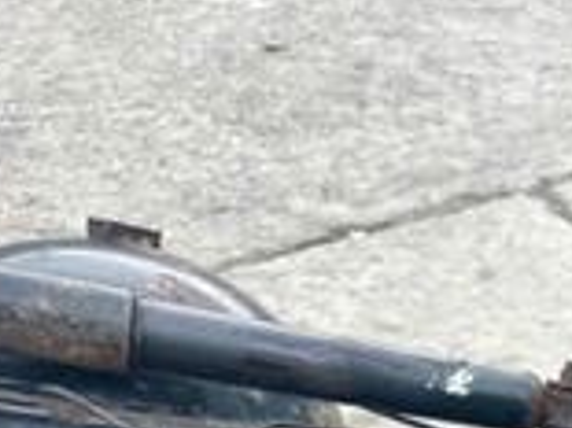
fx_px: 1536
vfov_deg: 14.2
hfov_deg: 17.1
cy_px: 753
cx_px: 1048
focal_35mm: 93
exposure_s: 1/508
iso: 80
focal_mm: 6.86
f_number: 1.78
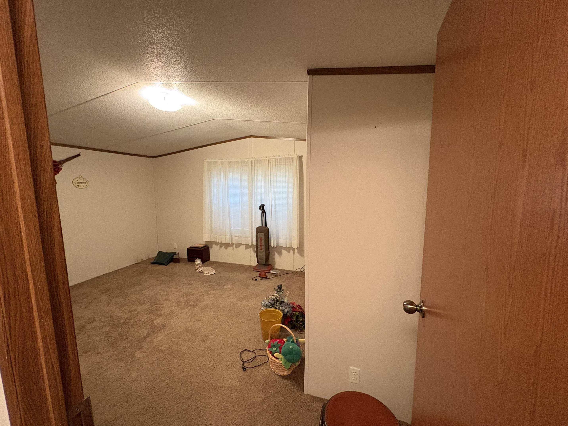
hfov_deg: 98.1
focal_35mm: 15
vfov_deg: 81.7
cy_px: 218
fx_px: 246
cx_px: 276
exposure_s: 1/60
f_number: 2.2
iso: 500
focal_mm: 2.22
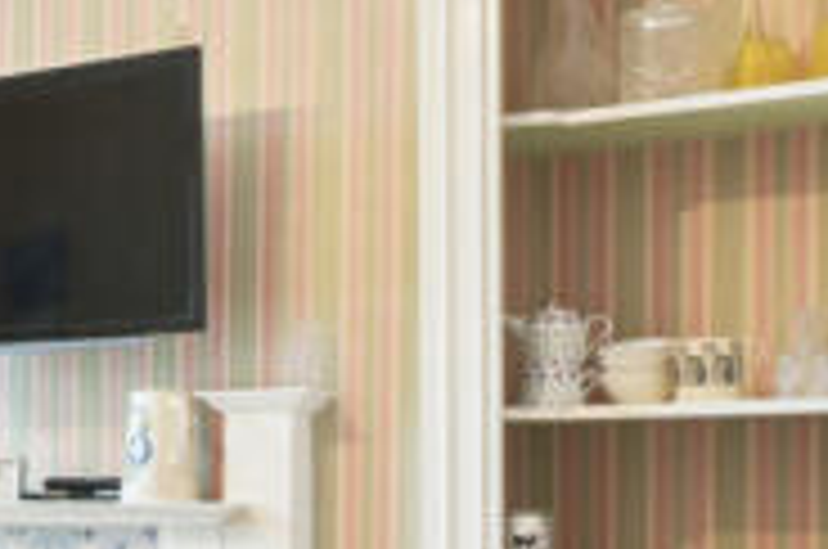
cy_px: 520
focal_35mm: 78
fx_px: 1791
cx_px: -454
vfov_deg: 17.1
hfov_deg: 21.4
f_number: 16
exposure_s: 2.5
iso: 200
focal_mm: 14
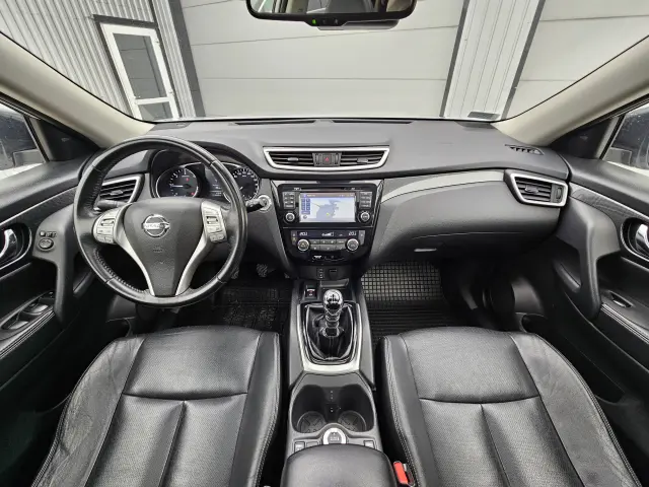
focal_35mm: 13
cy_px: 244
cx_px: 324
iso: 64
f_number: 2.2
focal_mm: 2.2
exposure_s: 1/50
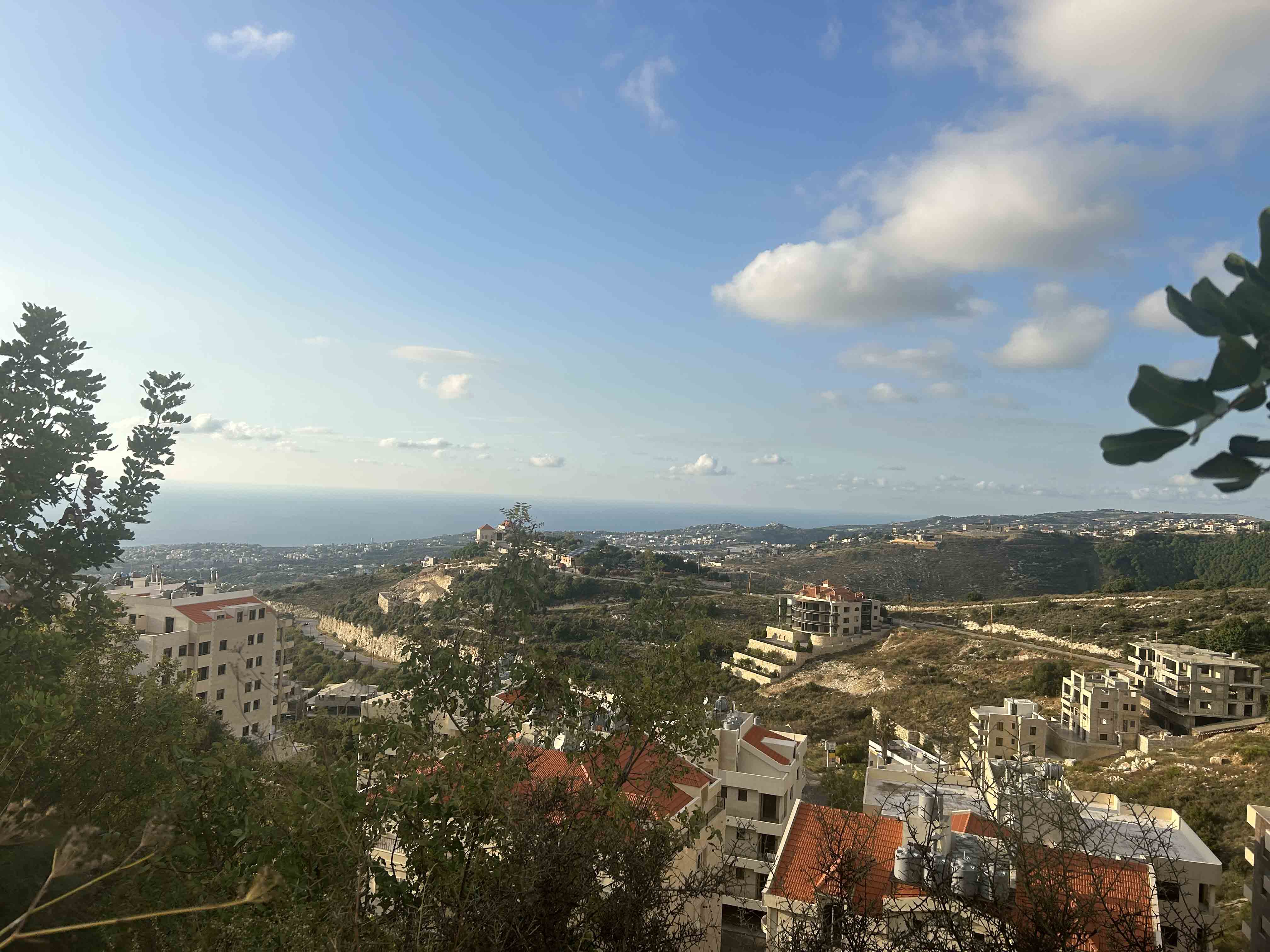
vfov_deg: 53.1
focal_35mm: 26
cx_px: 635
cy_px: 476
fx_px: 954
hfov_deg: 67.3
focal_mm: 5.7
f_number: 1.5
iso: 50
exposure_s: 1/5319
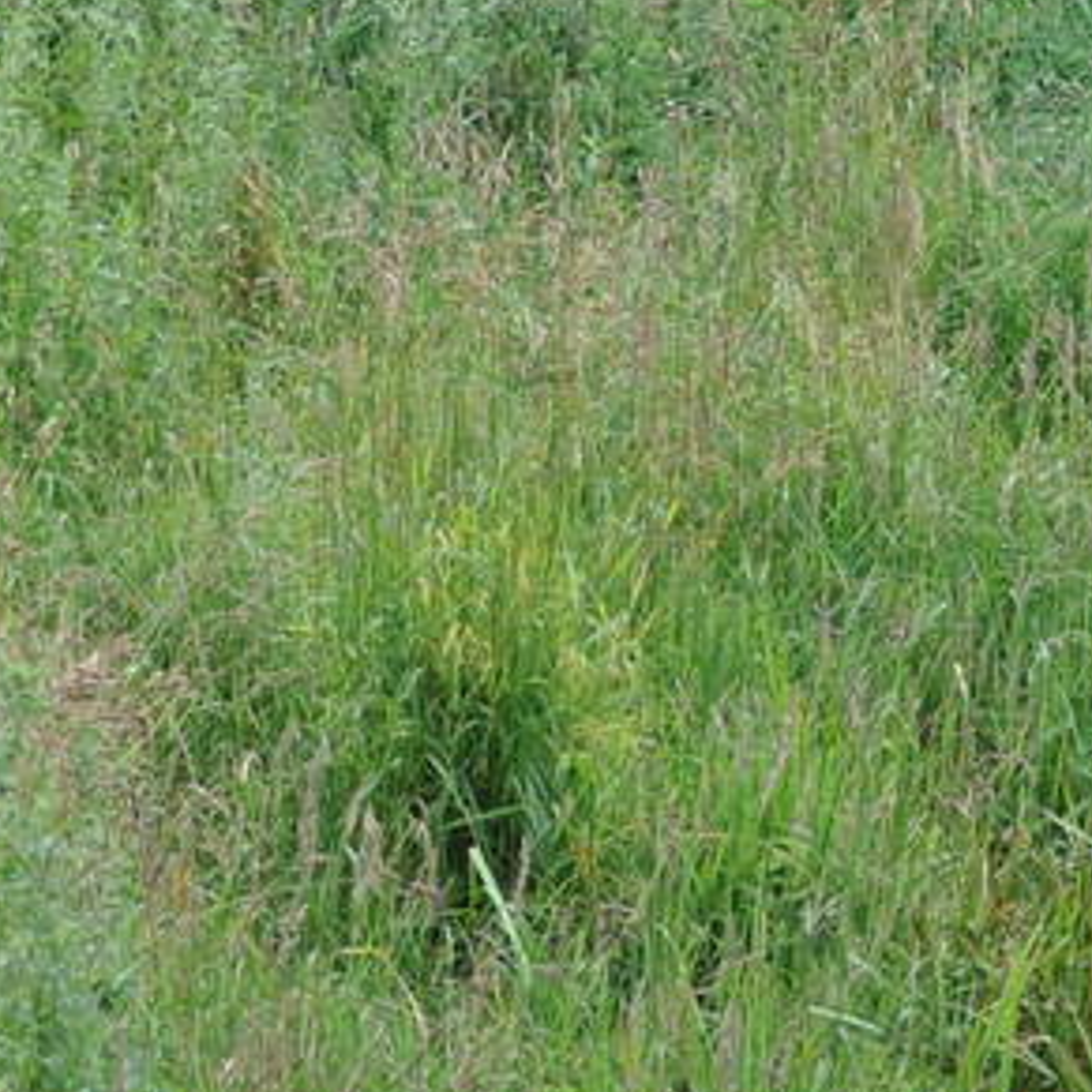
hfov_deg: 4.5
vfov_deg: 4.5
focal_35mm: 385
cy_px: -730
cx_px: 488
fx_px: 13753
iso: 200
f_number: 4
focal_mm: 55
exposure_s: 1/500
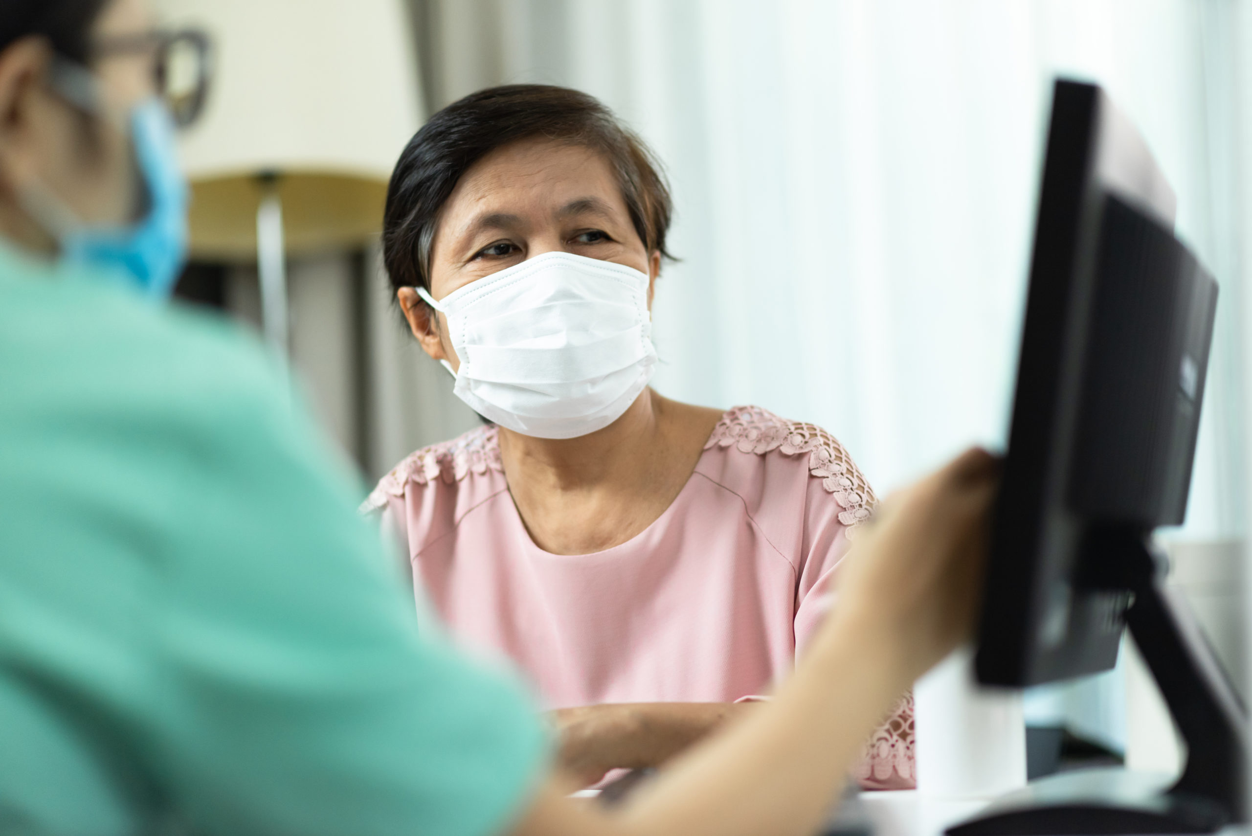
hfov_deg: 23.9
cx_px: 626
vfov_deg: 16.1
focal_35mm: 85
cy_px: 418
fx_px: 2957
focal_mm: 85
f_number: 2
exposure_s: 1/320
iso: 800
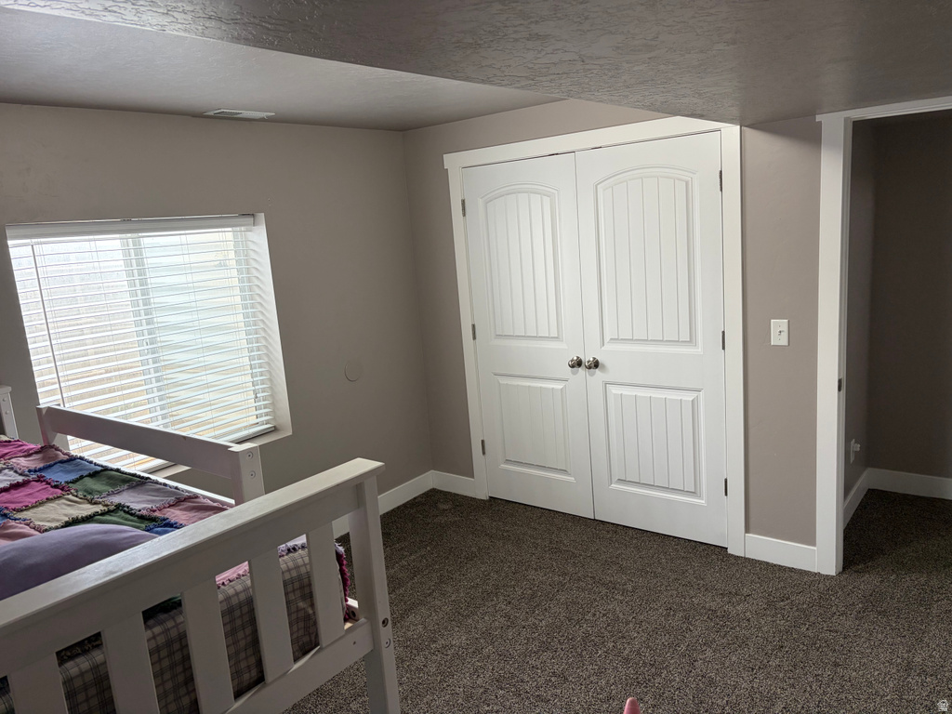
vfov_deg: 53.1
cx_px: 476
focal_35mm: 26
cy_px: 357
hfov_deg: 67.3
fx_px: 715
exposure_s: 1/77
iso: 125
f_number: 1.6
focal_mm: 5.96
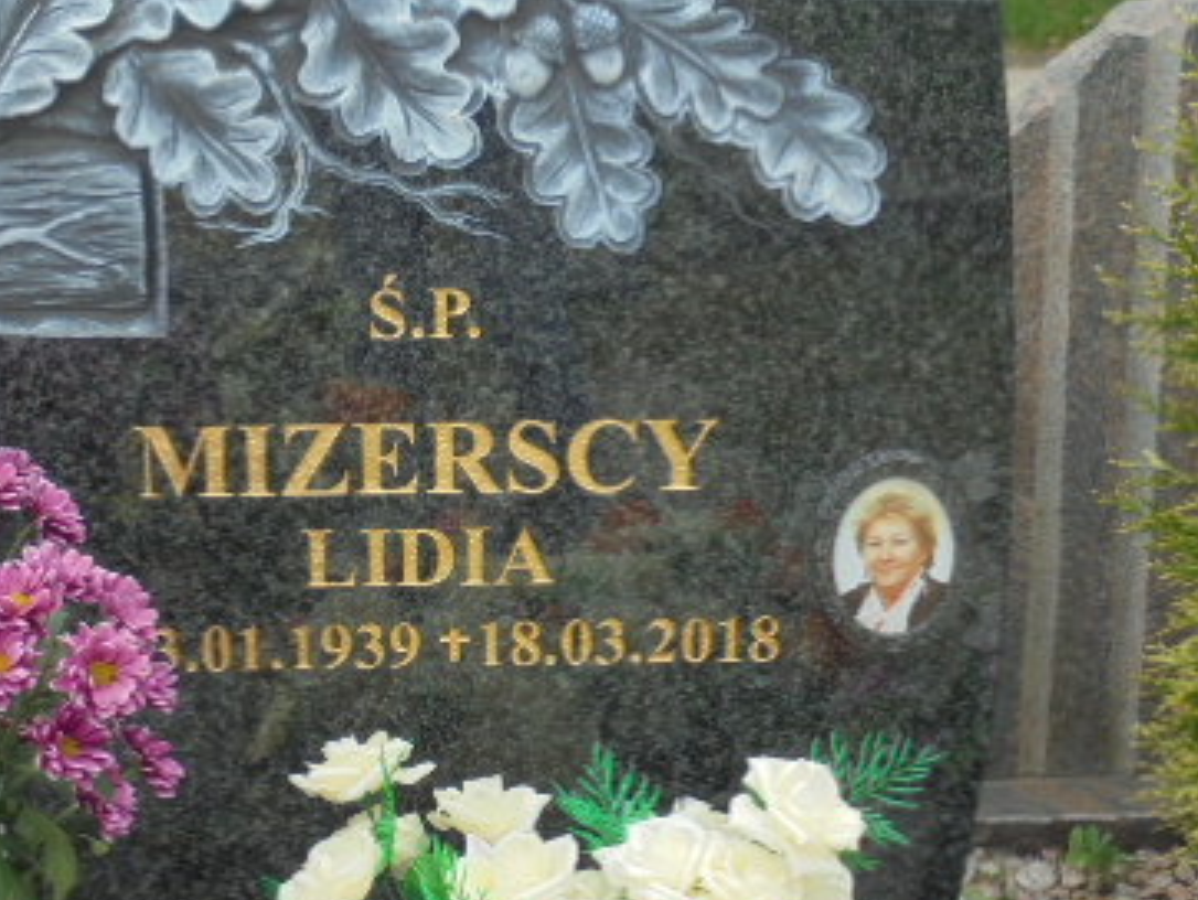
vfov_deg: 19.4
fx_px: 2632
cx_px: 410
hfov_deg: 25.5
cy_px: 579
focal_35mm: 76
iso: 100
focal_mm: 7.8
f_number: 4.5
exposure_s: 1/200
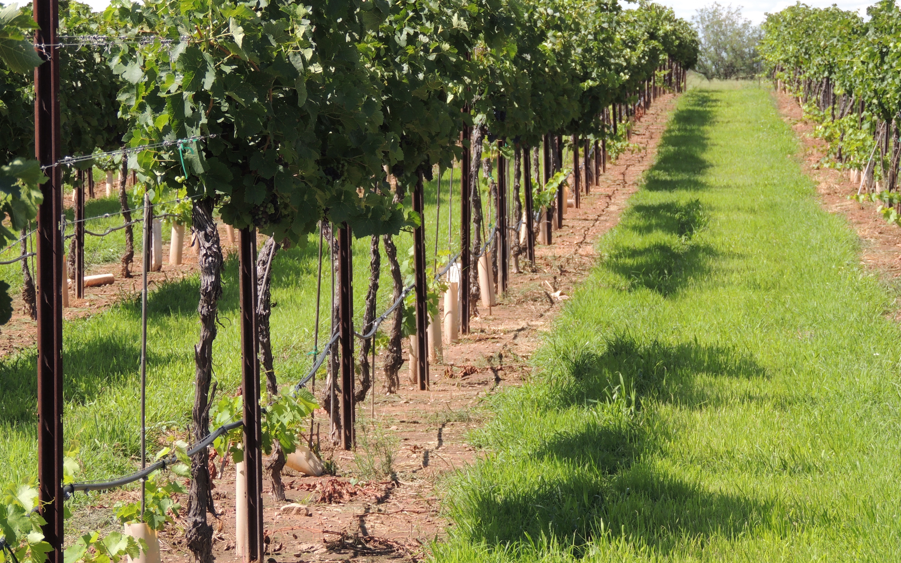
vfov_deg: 6.7
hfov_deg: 10.6
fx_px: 4837
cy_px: 238
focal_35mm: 197
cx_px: 452
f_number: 4.6
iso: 100
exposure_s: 1/320
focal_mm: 33
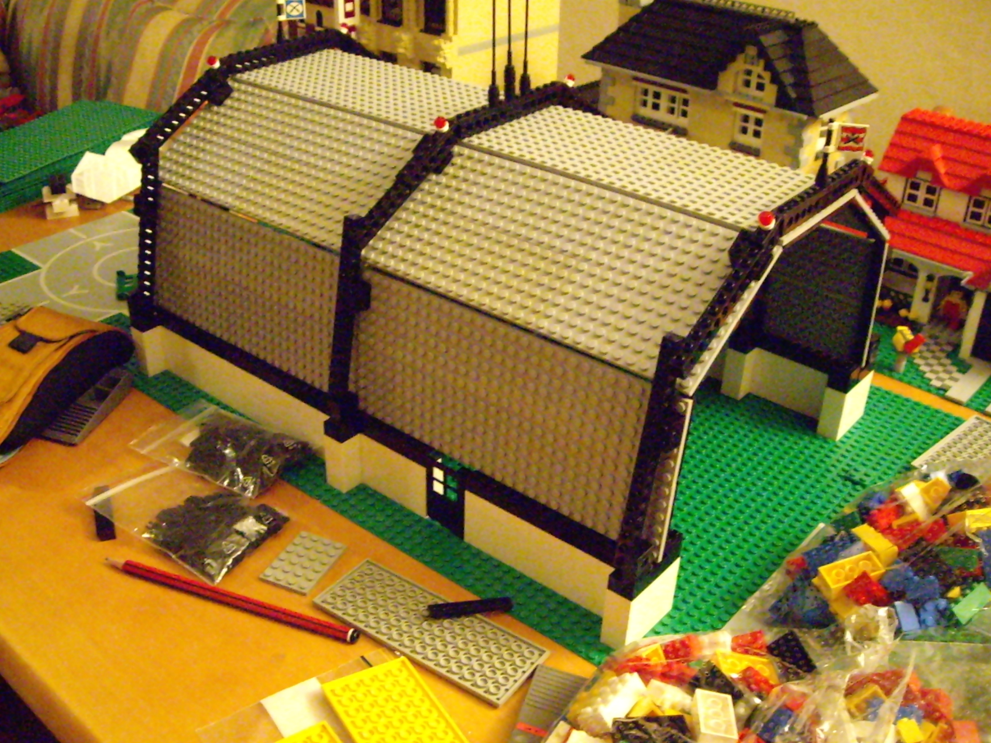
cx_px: 496
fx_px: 1088
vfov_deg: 37.7
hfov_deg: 49.0
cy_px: 372
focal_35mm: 38
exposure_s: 1/25
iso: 1600
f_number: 2.7
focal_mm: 6.2
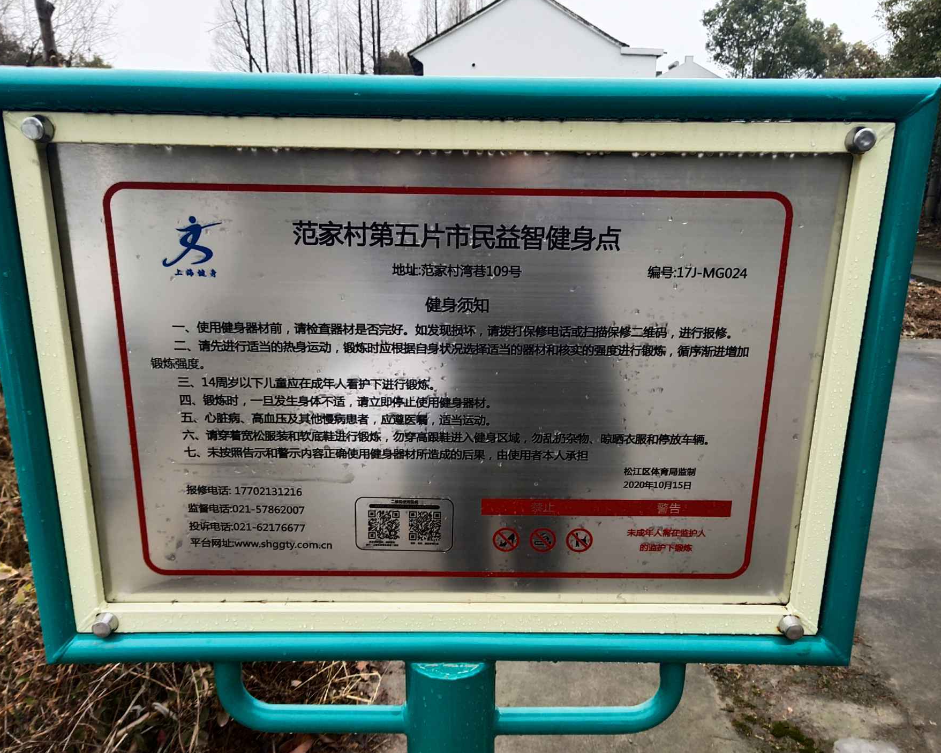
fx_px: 891
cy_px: 379
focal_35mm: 32
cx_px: 474
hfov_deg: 55.7
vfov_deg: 45.8
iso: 50
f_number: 1.79
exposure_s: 1/2417
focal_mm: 4.35
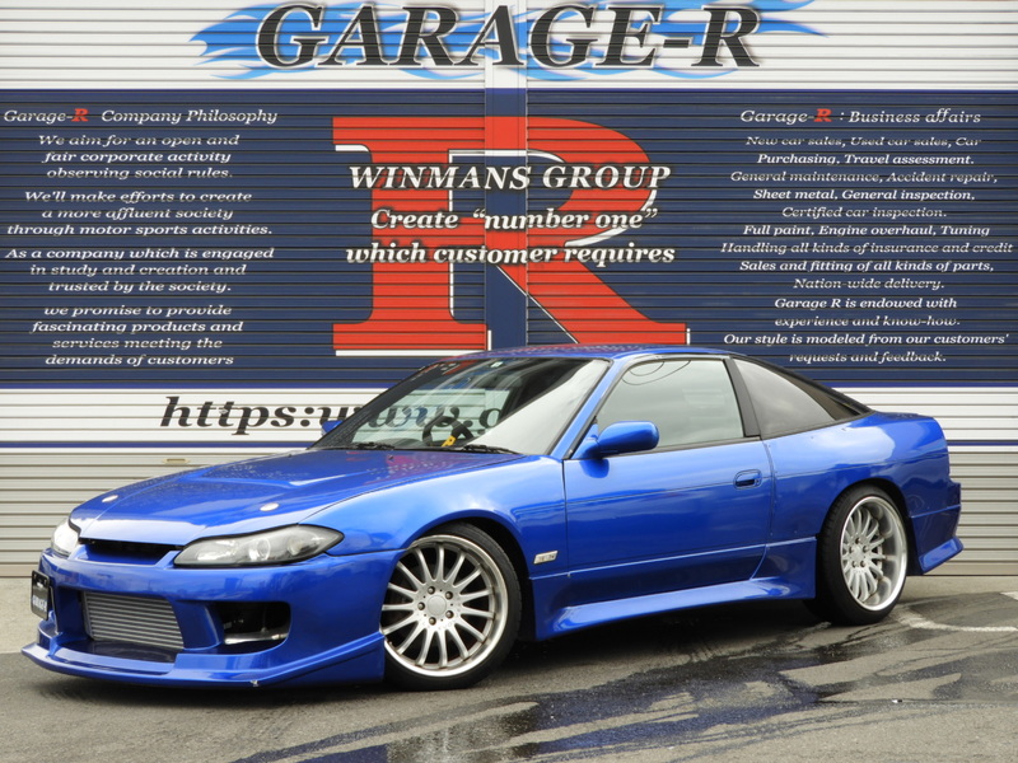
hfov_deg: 27.8
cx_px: 509
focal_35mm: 70
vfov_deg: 21.0
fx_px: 2059
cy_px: 382
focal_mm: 12.5
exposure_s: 1/125
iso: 100
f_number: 4.5
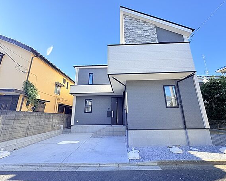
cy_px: 89
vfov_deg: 84.0
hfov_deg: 96.8
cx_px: 117
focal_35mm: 15
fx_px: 100
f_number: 2.2
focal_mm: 2.22
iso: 50
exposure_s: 1/636
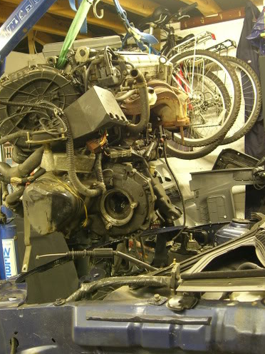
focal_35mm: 49
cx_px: 109
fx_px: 500
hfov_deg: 29.6
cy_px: 161
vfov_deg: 38.9
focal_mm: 7.8
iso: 81
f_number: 2.8
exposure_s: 1/3.3
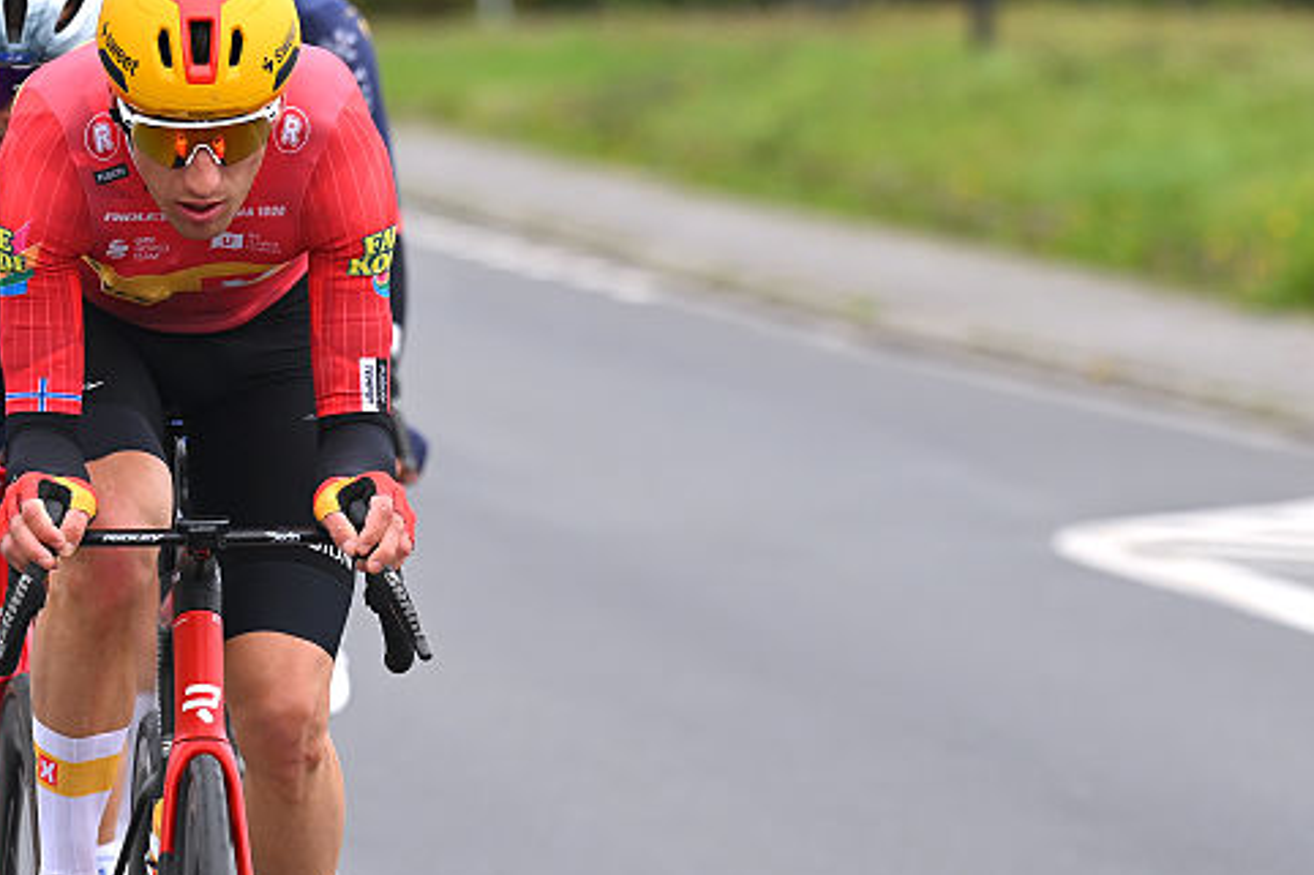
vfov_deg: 2.6
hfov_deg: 3.9
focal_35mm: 525
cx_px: 139
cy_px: 556
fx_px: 19155
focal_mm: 165
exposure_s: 1/1250
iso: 250
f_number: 3.5
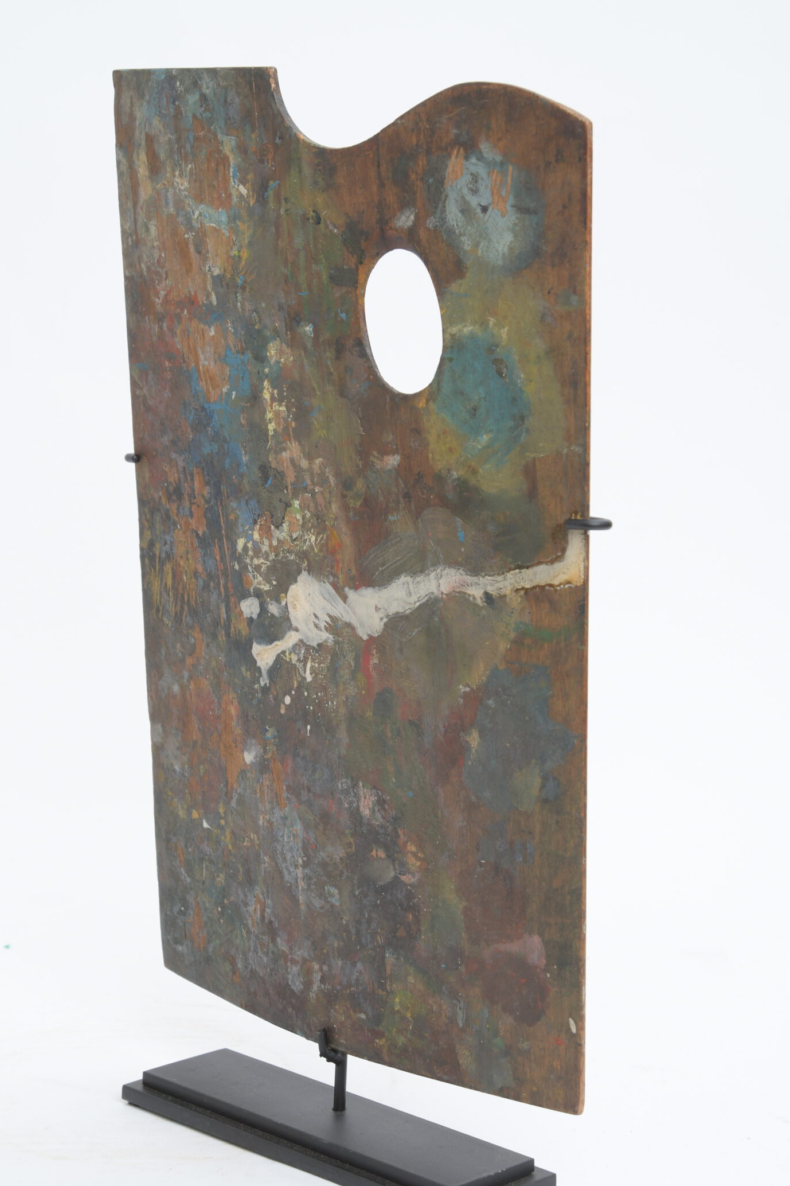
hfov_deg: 17.1
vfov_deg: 25.4
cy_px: 628
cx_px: 413
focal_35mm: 80
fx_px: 2633
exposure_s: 1/125
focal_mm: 50
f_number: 11
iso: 200
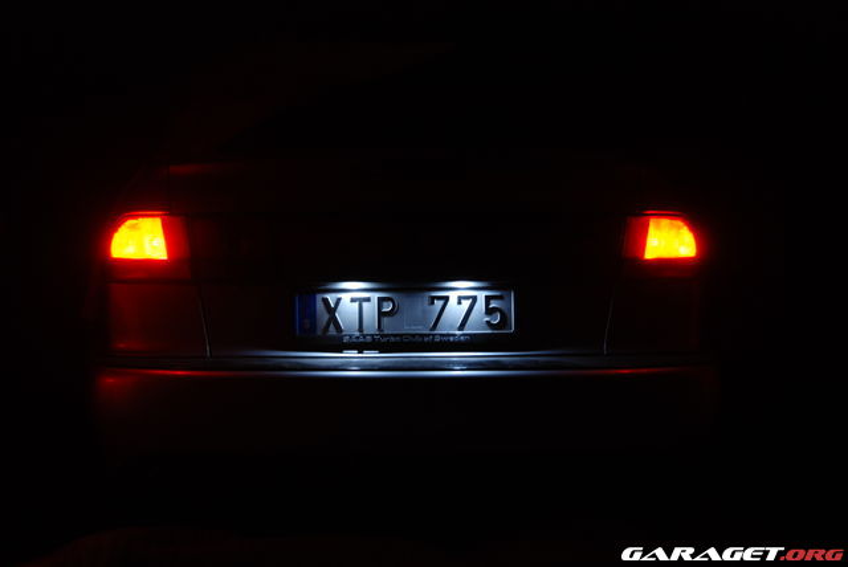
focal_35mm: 57
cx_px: 424
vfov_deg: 23.8
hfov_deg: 35.0
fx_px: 1344
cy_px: 284
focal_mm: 38
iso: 100
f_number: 4.8
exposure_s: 1/1.6
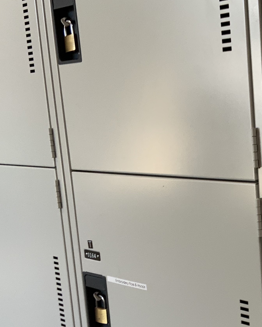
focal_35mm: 68
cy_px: 230
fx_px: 659
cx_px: 287
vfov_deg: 27.6
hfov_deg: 21.4
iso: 64
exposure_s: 1/60
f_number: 1.8
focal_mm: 3
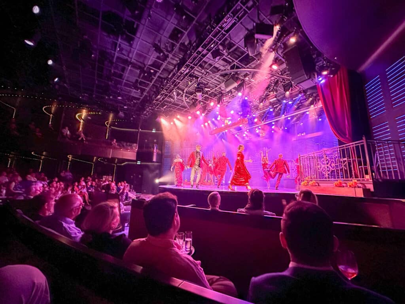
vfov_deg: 85.7
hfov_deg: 102.1
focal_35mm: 14
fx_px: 164
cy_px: 152
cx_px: 202
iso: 1250
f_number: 2.2
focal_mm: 2.22
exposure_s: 1/47
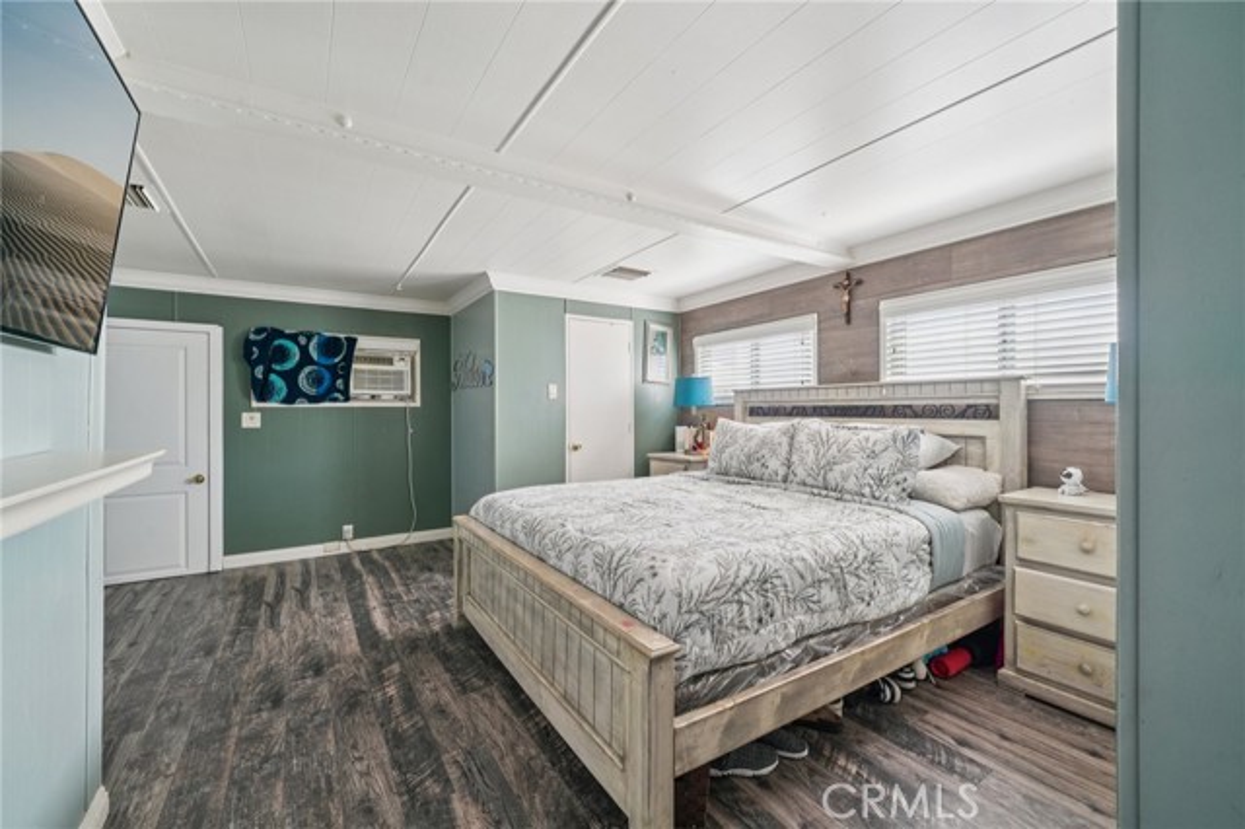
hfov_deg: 104.3
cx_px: 622
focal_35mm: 14
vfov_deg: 81.1
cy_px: 414
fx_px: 484
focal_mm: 14
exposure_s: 1/15
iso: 400
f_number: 8
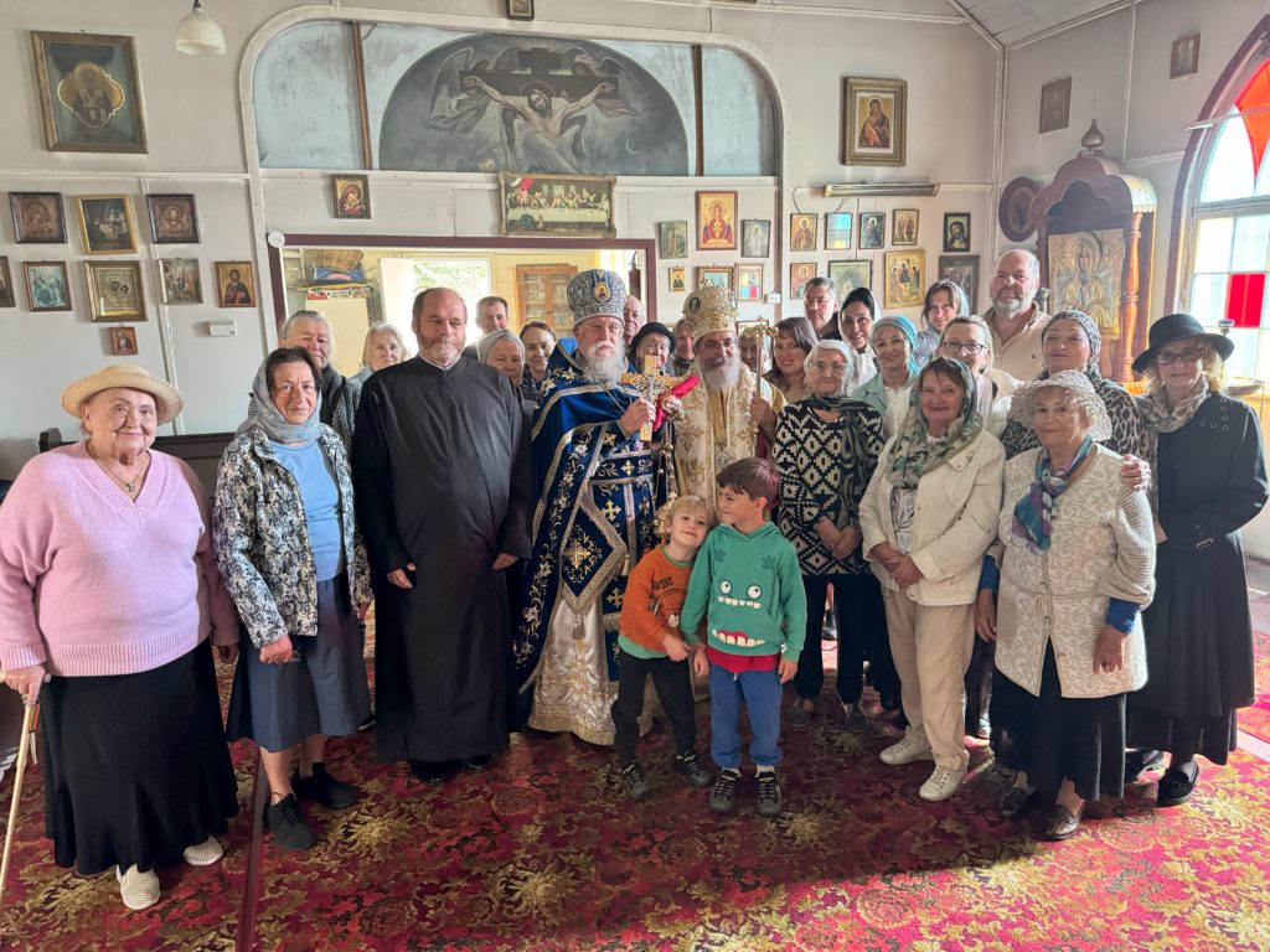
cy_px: 476
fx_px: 881
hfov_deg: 71.6
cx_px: 635
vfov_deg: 56.8
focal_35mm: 24
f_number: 1.78
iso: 640
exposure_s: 1/60
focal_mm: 6.76
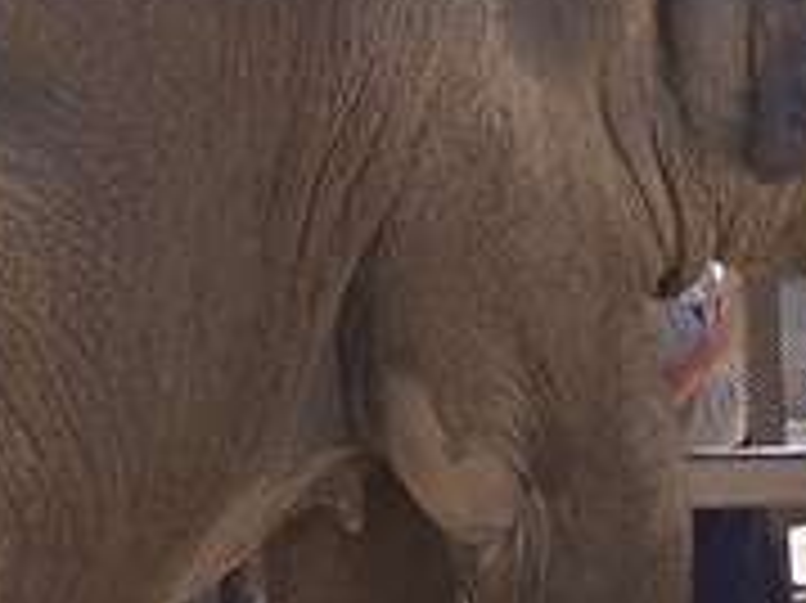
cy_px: 94
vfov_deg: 3.3
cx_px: 297
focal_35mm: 456
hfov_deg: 4.3
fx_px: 10610
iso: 80
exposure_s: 1/500
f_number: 4
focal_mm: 17.5
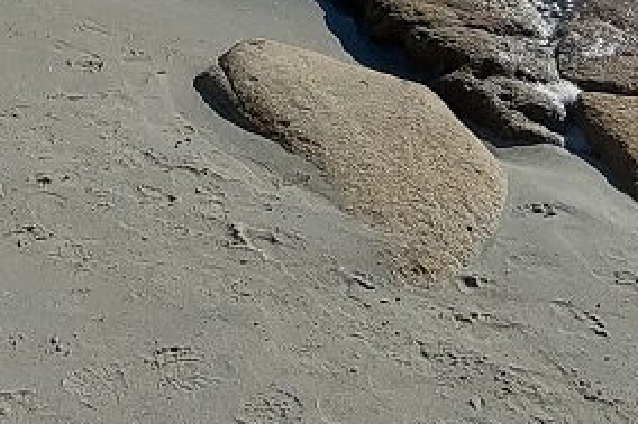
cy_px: -213
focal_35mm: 65
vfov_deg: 18.5
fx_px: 1151
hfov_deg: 30.9
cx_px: 257
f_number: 2.2
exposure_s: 1/3034
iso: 50
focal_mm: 1.74
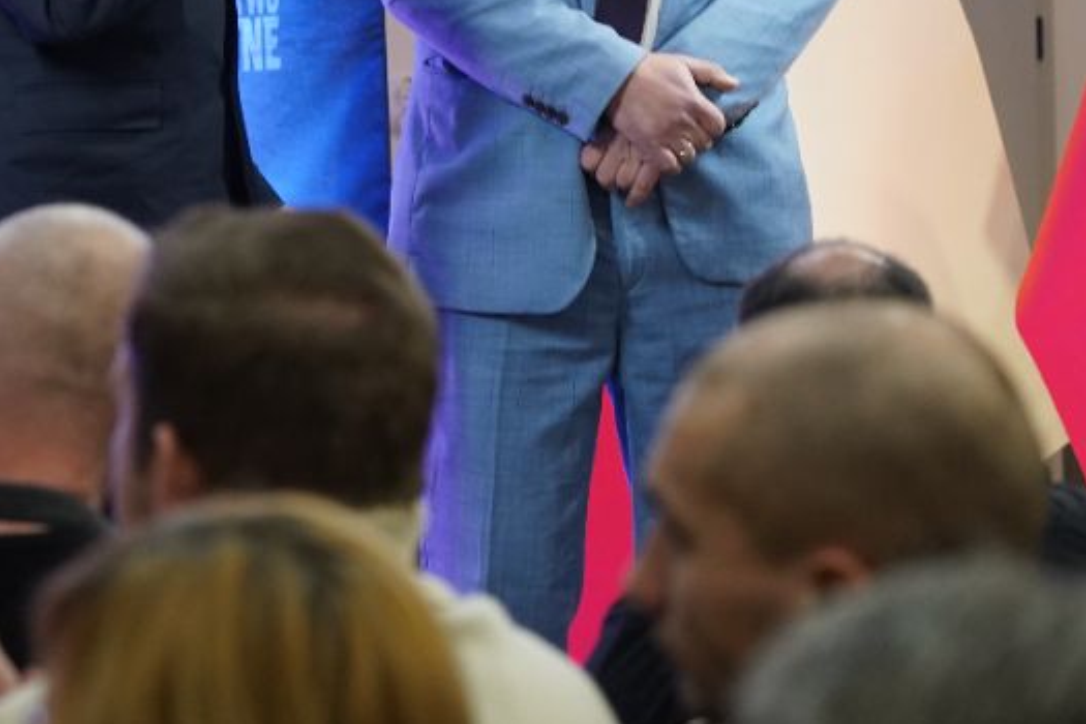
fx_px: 7843
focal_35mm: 260
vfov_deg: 5.3
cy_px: -55
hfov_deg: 7.9
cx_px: 184
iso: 2500
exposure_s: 1/125
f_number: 4.5
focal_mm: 105
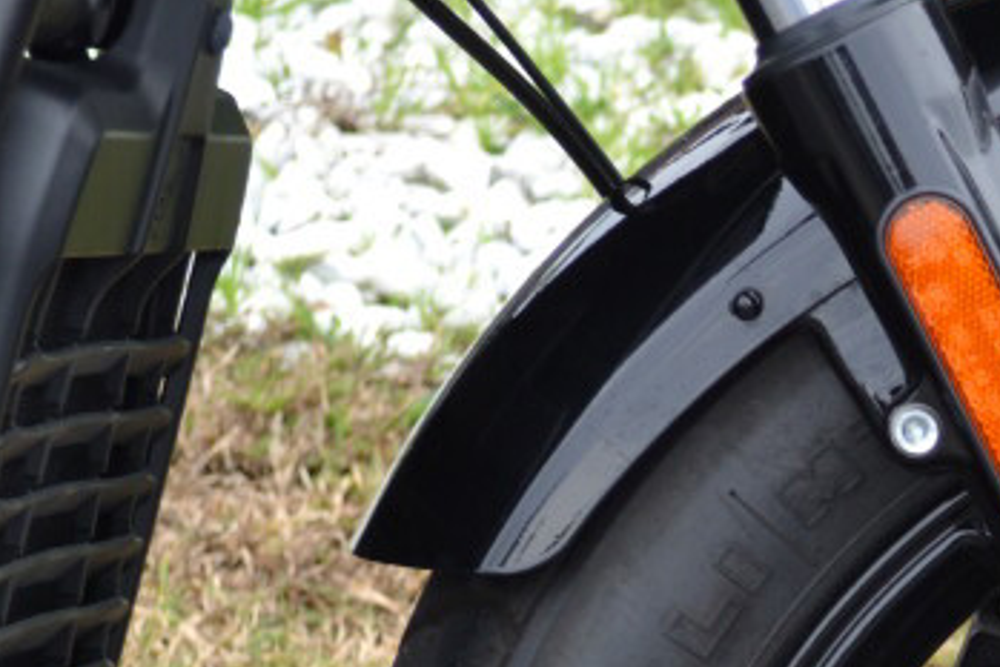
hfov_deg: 10.2
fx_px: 5446
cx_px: 1384
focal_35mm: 196
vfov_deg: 6.9
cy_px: 953
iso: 140
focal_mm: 38
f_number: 5.6
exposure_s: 1/125
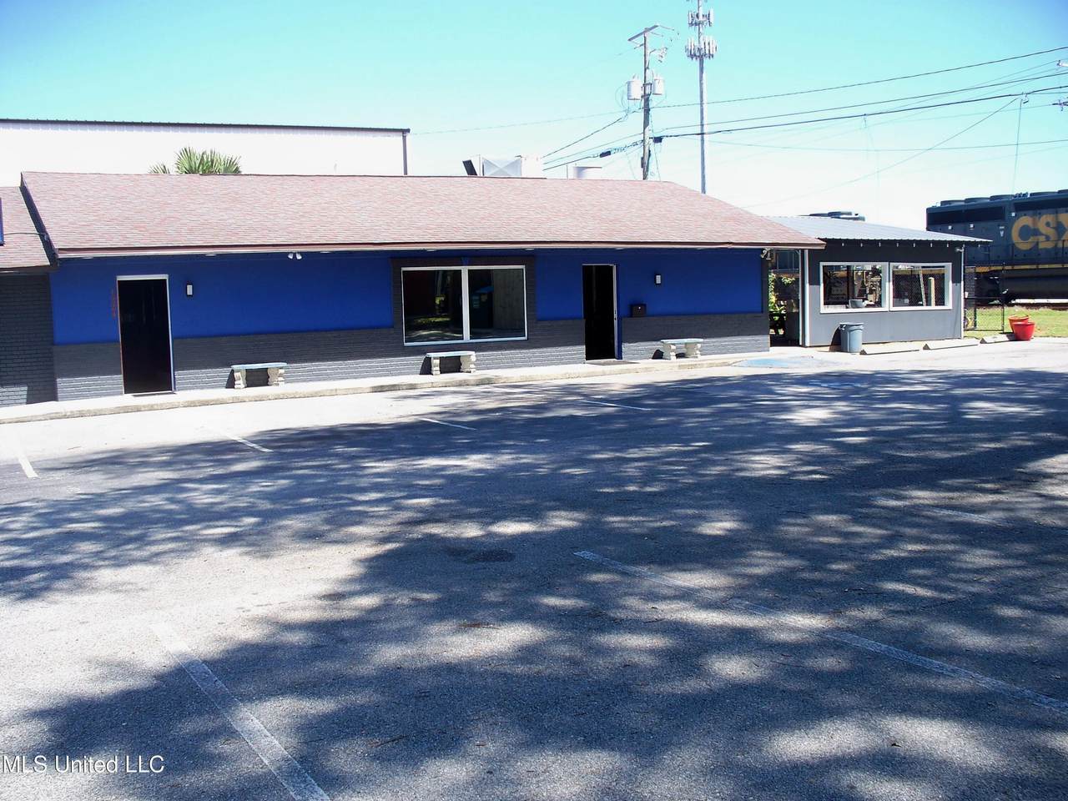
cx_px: 534
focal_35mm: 36
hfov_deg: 51.4
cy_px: 400
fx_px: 1111
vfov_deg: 39.7
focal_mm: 7.54
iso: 80
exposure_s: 1/400
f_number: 2.8
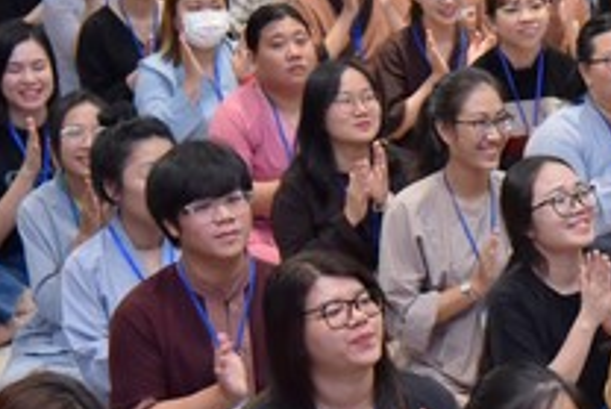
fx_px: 2921
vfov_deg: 8.0
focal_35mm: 172
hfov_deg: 11.8
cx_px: 617
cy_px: 335
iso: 1250
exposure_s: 1/160
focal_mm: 55
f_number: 4.5
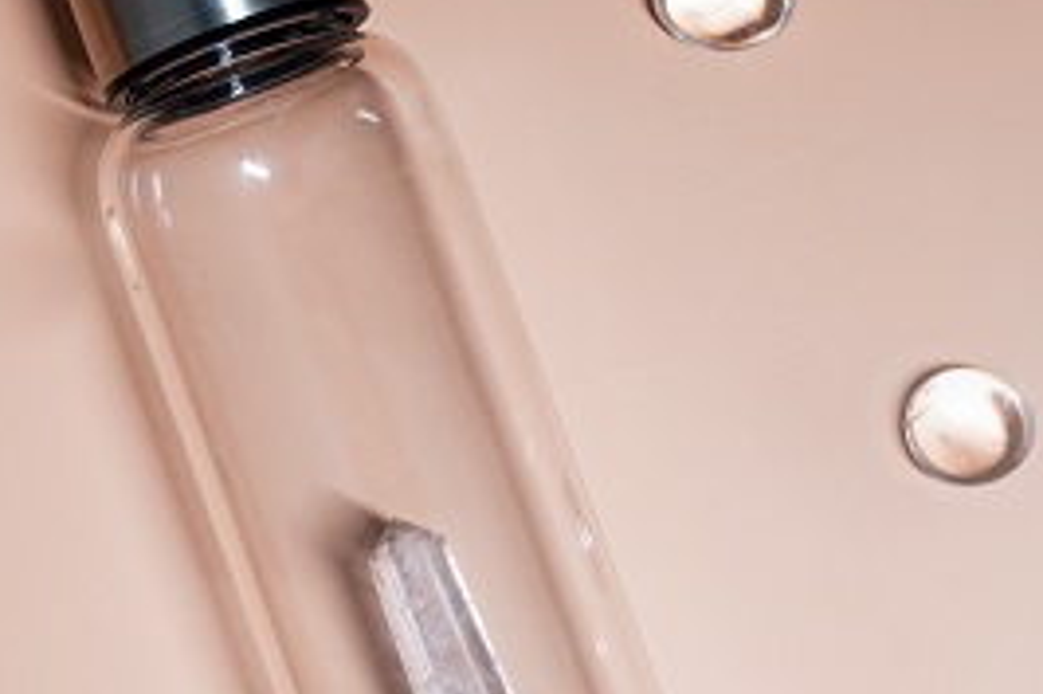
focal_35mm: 220
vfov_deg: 6.2
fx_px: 6370
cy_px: 480
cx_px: 384
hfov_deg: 9.4
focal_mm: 90
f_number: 5.6
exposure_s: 1/13
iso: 500
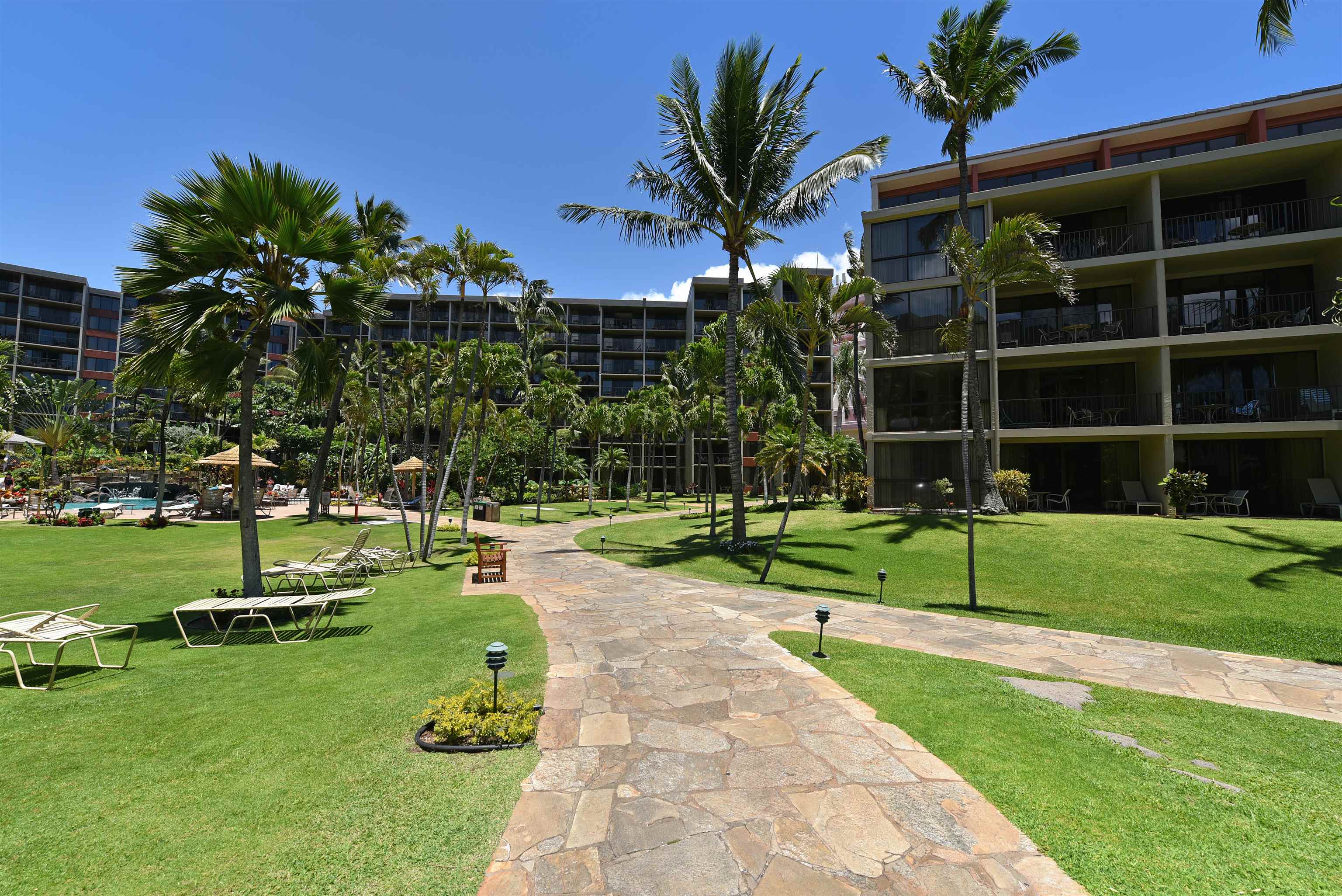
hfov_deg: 100.4
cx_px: 671
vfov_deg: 77.4
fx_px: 559
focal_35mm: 15
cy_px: 448
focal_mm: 15
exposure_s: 1/200
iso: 100
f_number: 9
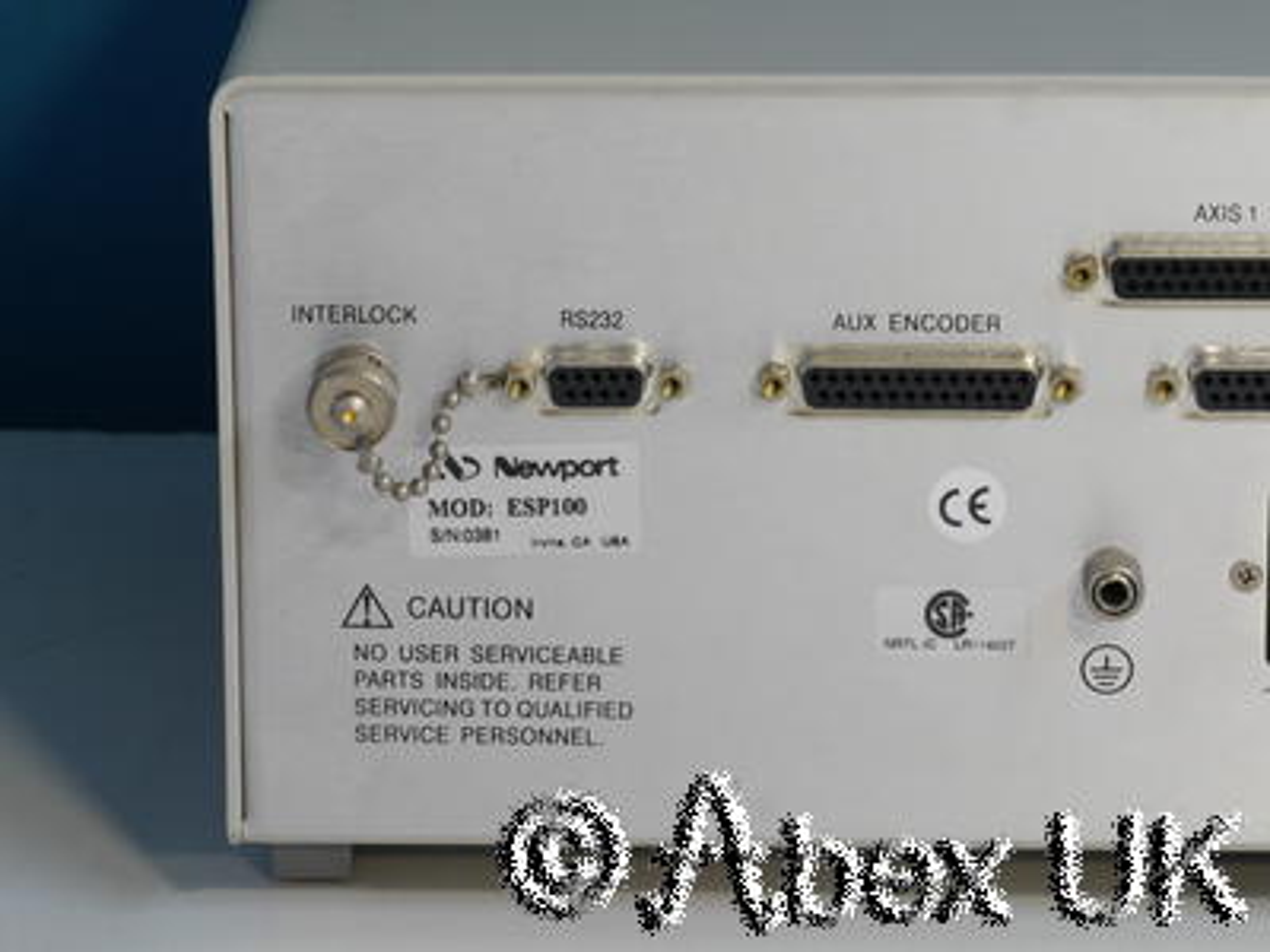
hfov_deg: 10.7
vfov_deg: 8.1
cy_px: 476
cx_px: 635
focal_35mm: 184
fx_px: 6751
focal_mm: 92
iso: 400
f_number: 14
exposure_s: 1/3.2
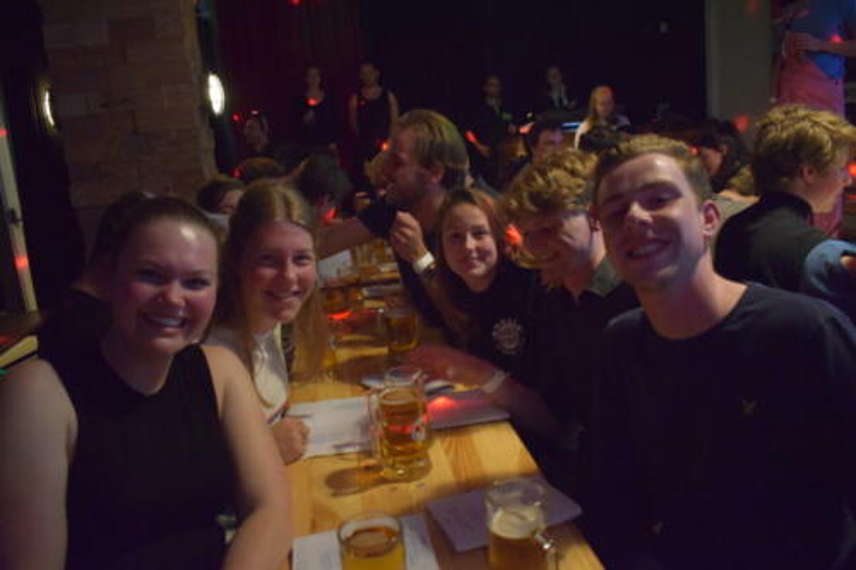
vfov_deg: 47.9
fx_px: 642
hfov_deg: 67.4
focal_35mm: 27
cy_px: 285
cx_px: 428
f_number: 3.5
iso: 5600
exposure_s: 1/60
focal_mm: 18
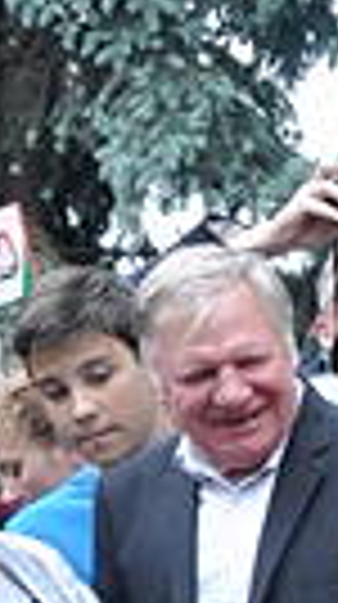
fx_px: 2863
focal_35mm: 179
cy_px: 1310
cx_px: 737
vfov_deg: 10.7
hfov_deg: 6.5
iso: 1250
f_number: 7.1
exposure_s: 1/320
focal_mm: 18
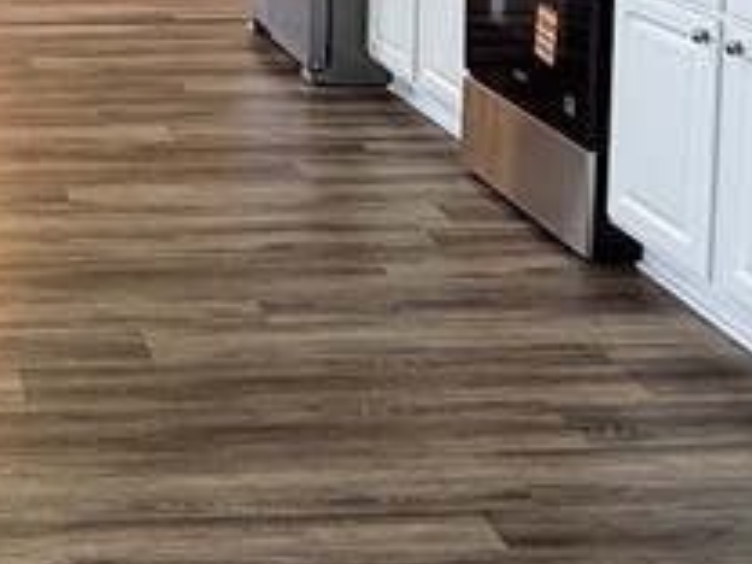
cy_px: -163
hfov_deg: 26.0
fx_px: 1499
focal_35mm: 69
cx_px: -76
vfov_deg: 19.7
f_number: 2.2
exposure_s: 1/121
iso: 200
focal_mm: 2.22
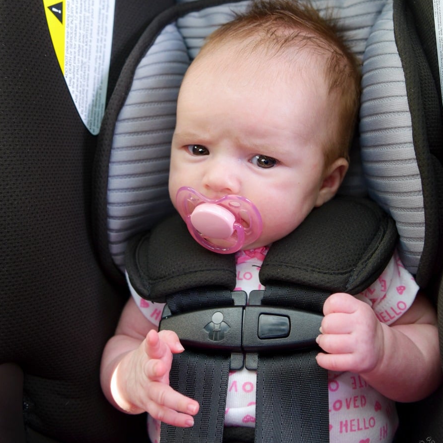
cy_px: 167
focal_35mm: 49
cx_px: 223
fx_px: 709
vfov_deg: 34.5
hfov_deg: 34.7
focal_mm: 38
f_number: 4.5
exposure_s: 1/80
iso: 400
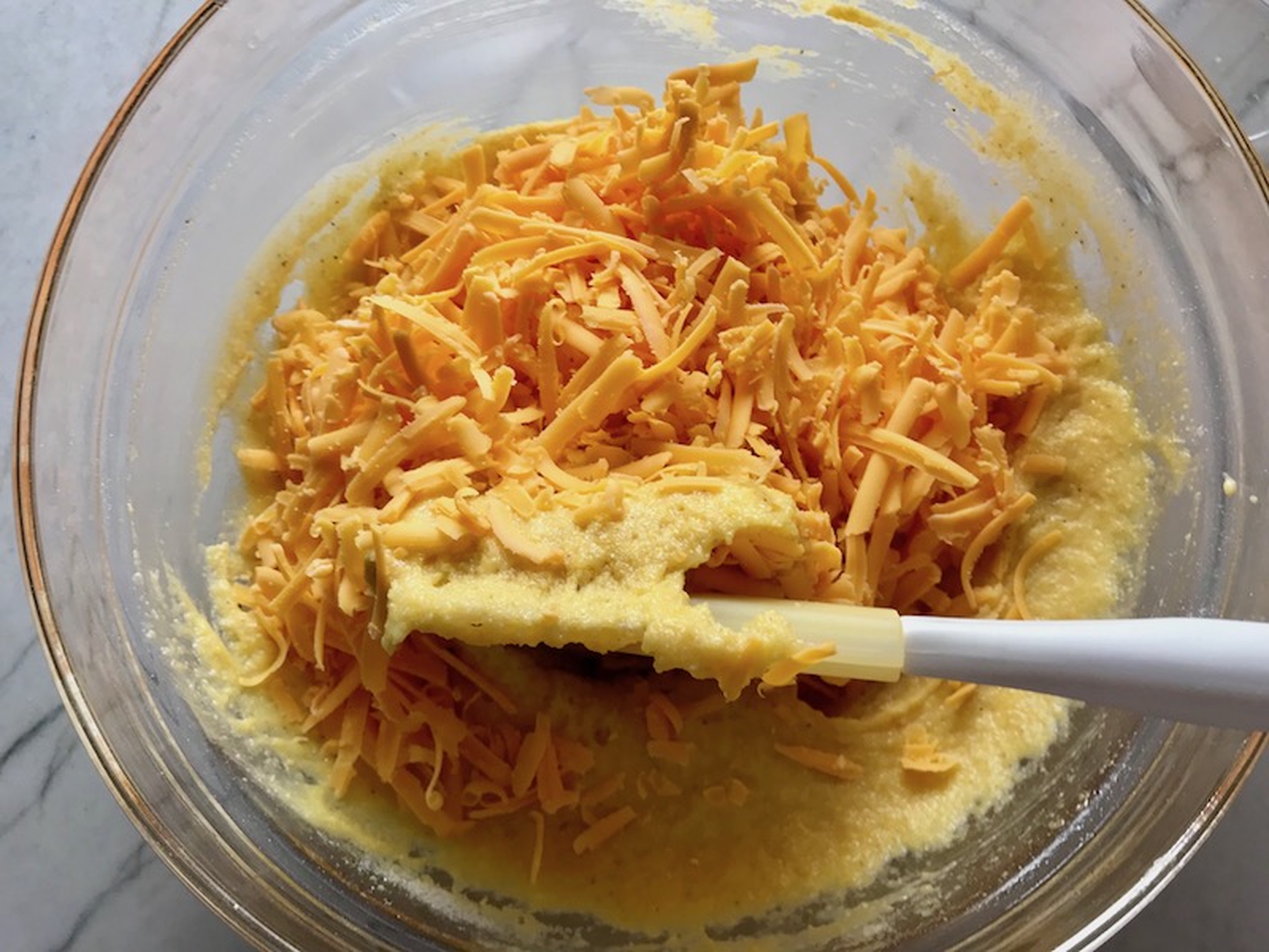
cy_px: 476
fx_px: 1026
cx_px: 634
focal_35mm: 28
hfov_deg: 63.4
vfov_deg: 49.7
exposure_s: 1/120
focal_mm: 3.99
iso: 32
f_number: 1.8
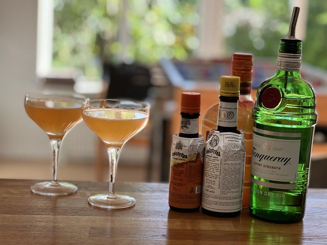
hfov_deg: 25.3
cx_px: 164
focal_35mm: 77
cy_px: 122
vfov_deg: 19.1
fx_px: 727
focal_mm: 9
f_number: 2.8
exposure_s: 1/121
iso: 80
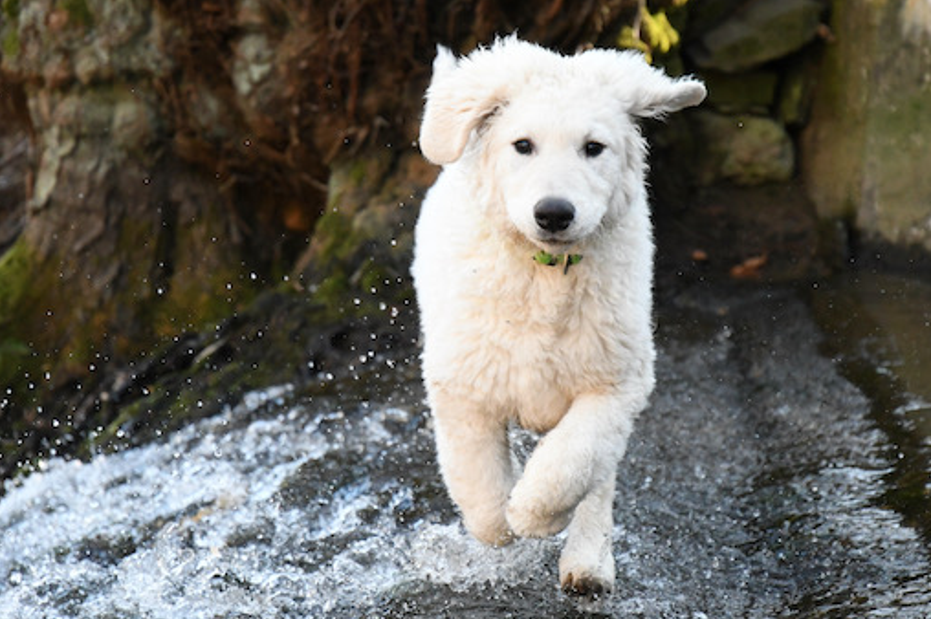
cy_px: 333
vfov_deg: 11.7
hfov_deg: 17.5
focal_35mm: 117
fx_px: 3024
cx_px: 473
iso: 5000
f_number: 4
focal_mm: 66
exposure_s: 1/1250
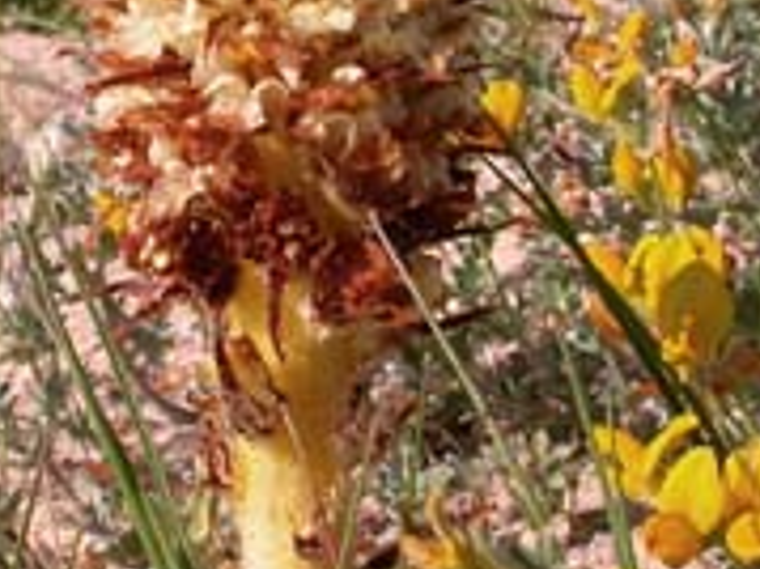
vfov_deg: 12.1
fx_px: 2655
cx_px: 119
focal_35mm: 121
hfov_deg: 16.1
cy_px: 13
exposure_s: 1/331
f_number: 8.5
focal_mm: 11.3
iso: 100
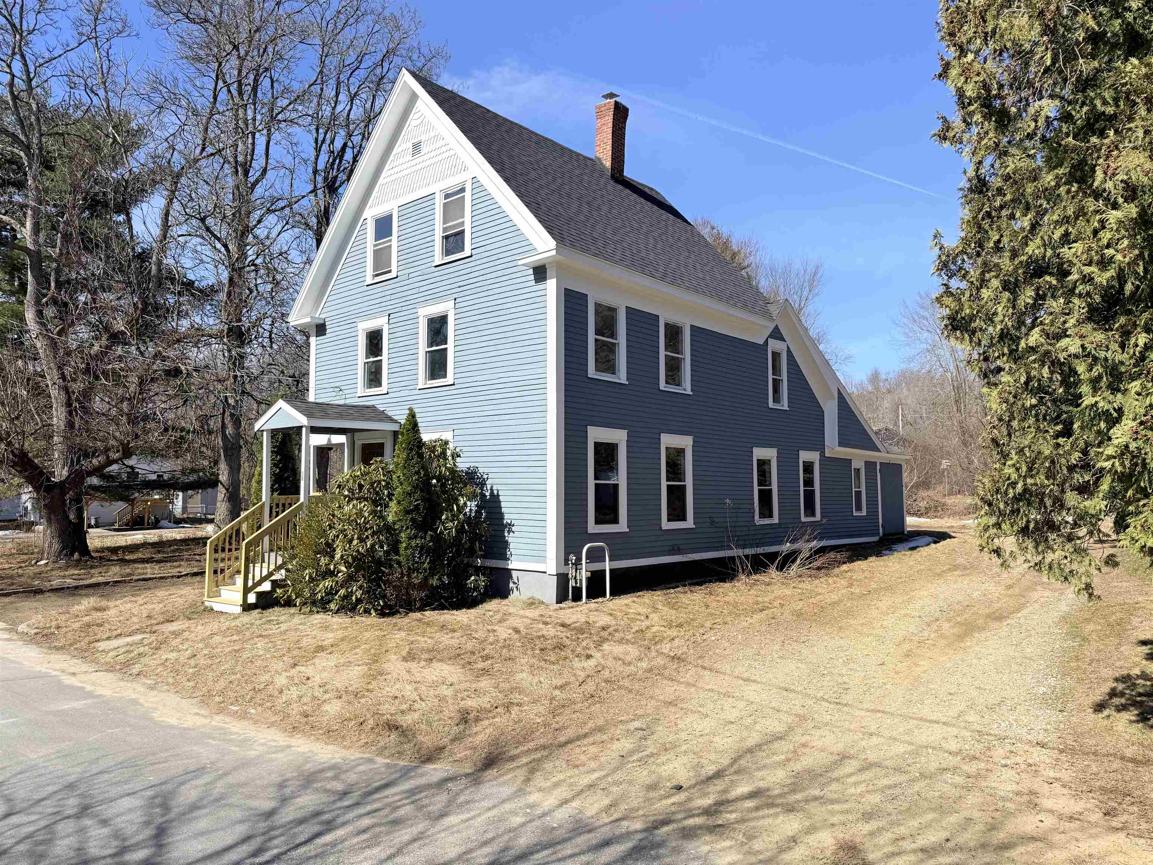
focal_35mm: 24
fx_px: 799
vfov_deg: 56.8
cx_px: 576
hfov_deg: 71.6
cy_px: 432
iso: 80
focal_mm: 6.76
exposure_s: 1/4673
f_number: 1.78
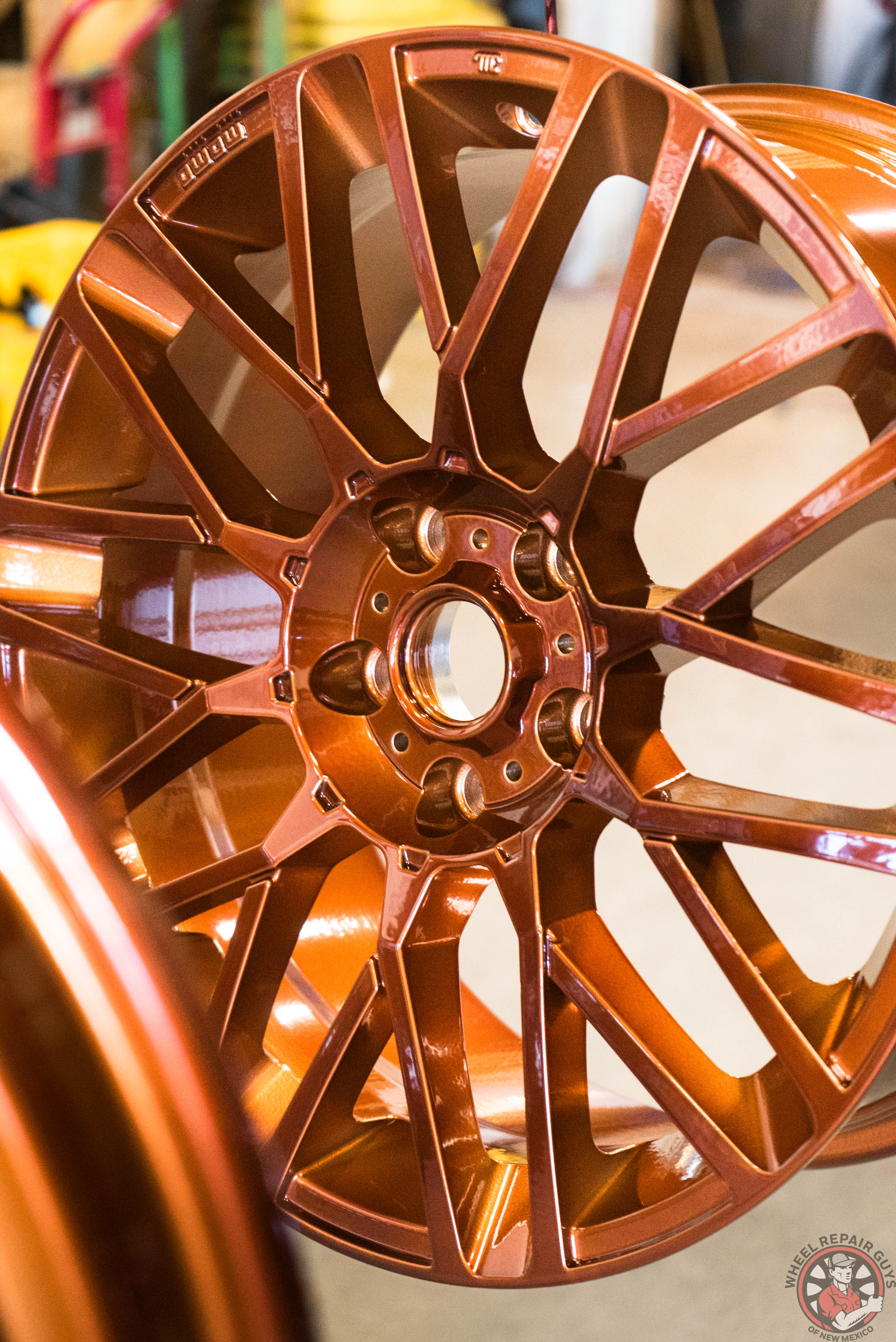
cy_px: 671
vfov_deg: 28.8
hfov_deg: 19.5
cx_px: 448
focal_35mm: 70
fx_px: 2610
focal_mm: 70
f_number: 5.6
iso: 8000
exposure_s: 1/80
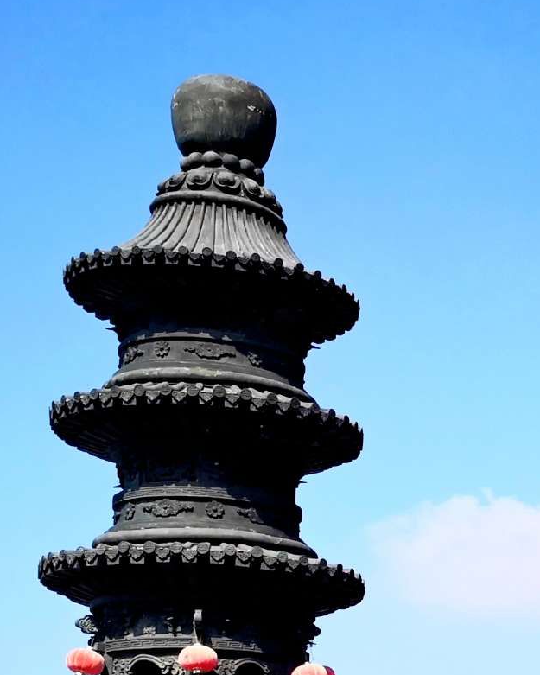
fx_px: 1798
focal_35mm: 90
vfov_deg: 20.6
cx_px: 1053
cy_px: 660
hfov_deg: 14.4
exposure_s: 1/2500
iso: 50
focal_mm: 3.95
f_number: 1.6
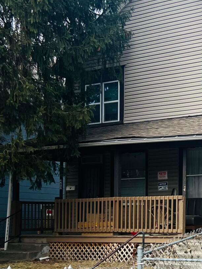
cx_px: 232
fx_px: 498
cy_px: 185
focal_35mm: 64
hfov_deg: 21.5
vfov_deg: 30.0
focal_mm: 5.7
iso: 50
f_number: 1.5
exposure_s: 1/3257
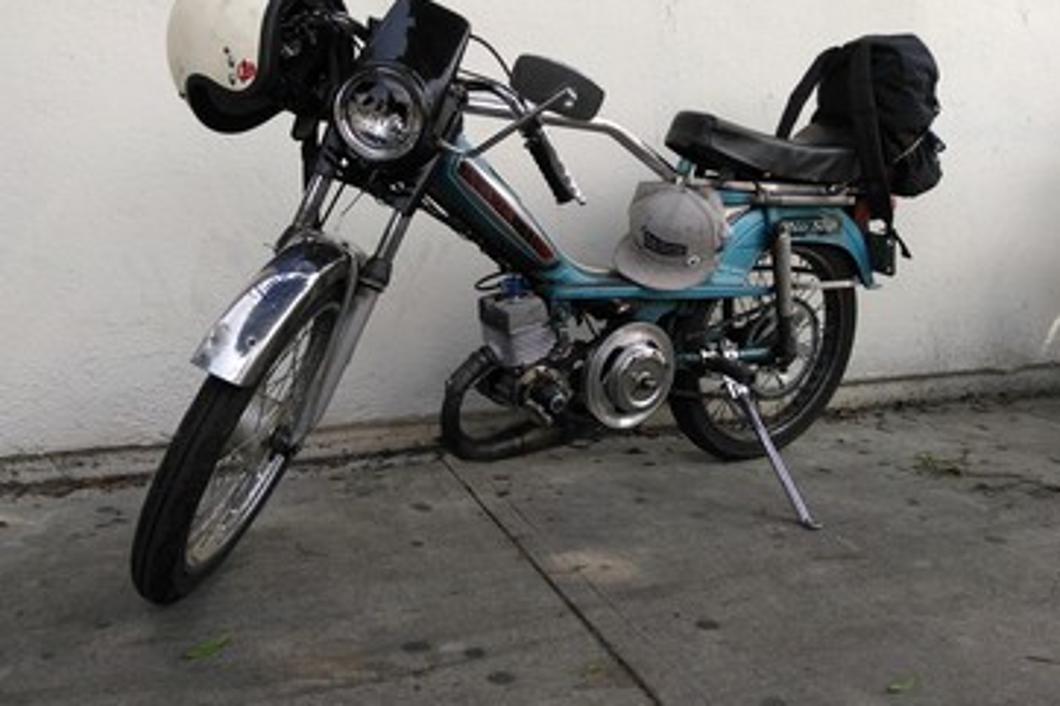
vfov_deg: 54.7
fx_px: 677
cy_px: 284
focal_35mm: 23
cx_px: 492
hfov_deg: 76.0
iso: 100
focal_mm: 3.46
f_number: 2.2
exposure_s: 1/250
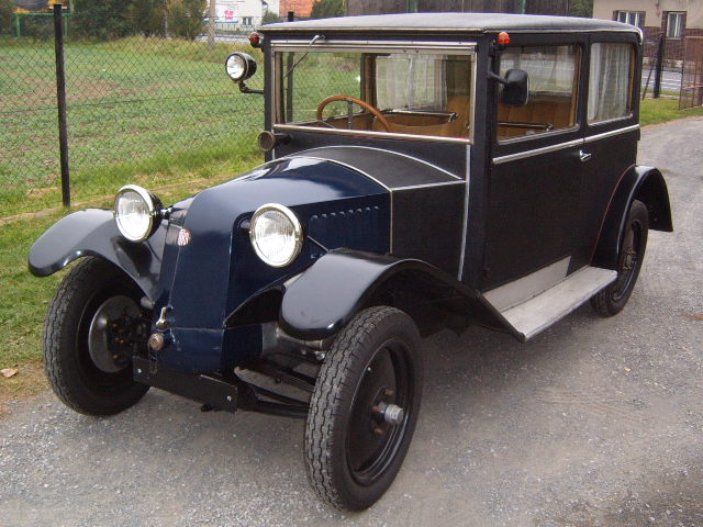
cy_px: 264
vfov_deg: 30.9
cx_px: 352
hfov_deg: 40.4
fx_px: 955
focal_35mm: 47
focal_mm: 7.8
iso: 141
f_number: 3.2
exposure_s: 1/60
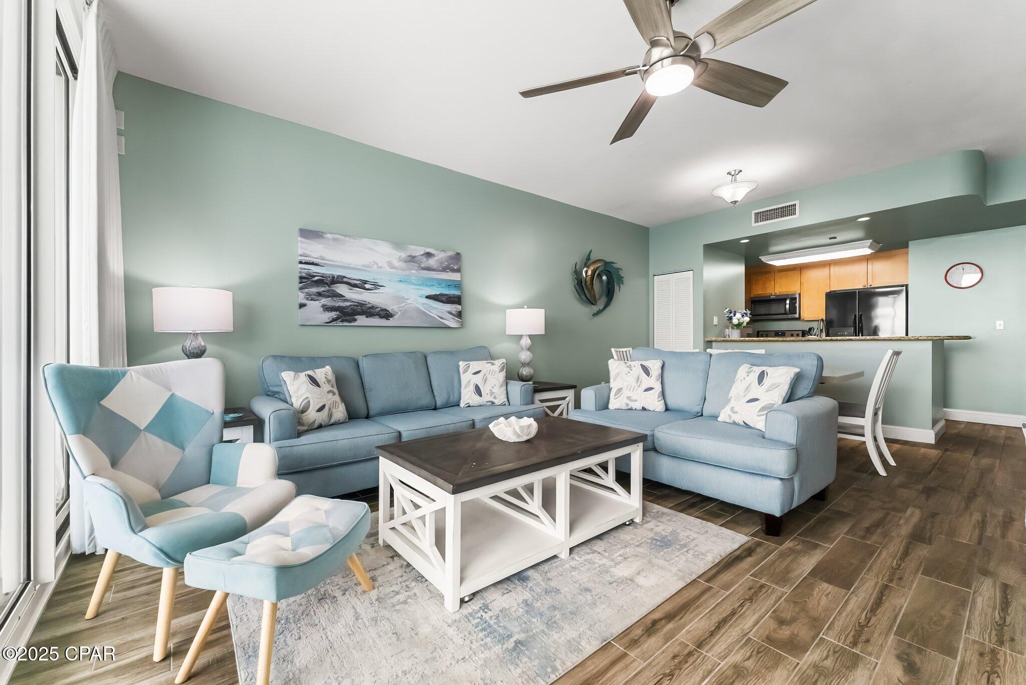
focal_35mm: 14
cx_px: 513
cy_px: 342
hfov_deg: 104.2
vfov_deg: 81.3
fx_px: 399
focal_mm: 14
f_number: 8
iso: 12800
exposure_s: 1/100
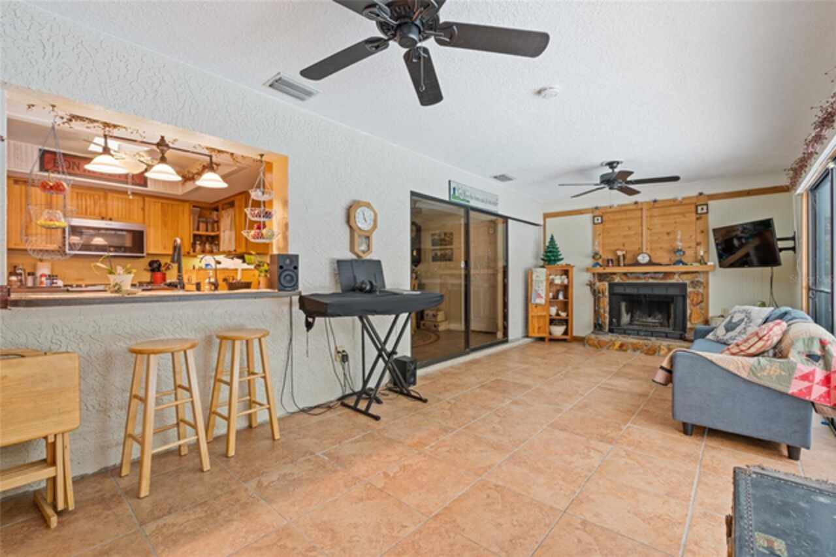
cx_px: 418
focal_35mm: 16
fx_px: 371
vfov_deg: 73.7
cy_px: 278
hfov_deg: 96.8
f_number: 11
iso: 250
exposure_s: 1.3
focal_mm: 16
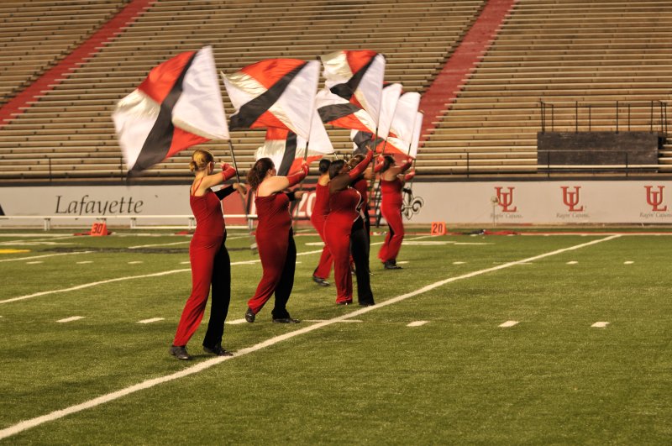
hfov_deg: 19.5
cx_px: 336
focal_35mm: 105
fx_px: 1957
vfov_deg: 13.0
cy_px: 223
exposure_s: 1/80
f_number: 2.8
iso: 200
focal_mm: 70
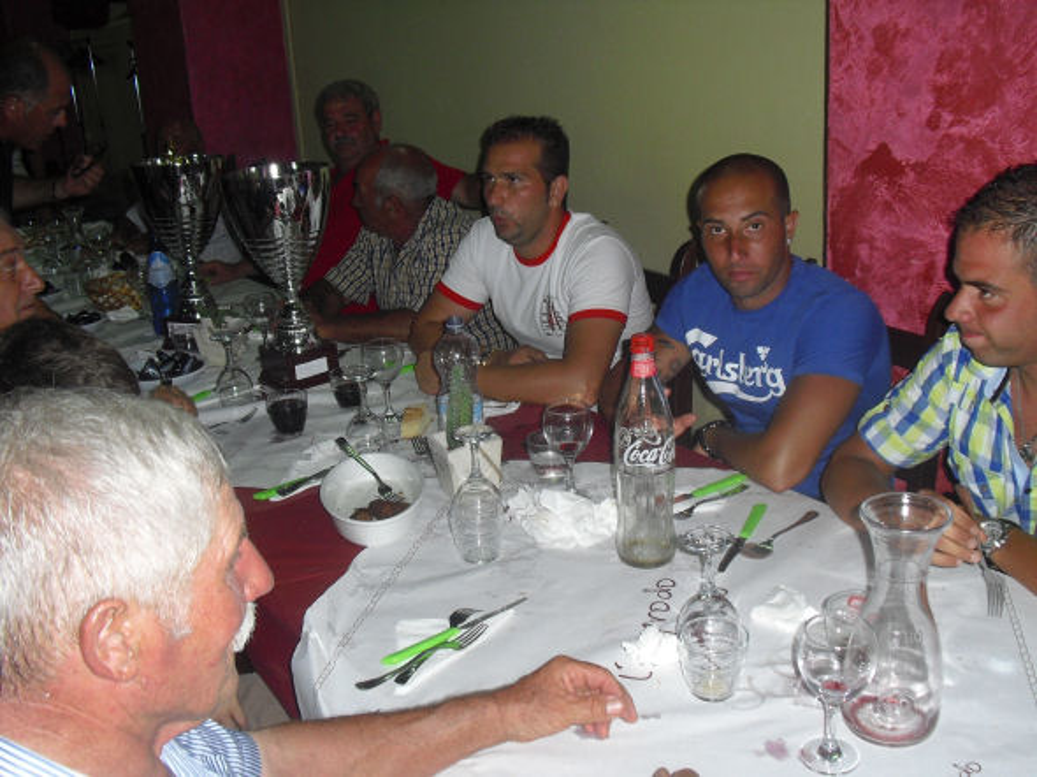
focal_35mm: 36
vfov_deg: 39.6
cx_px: 518
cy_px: 388
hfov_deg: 51.4
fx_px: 1078
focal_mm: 6.3
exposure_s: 1/60
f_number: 3.1
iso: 200
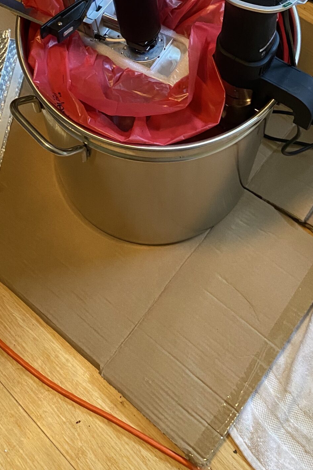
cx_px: 164
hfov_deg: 27.5
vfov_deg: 38.4
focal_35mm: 49
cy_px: 75
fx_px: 639
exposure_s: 1/60
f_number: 1.8
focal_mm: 4.25
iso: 500
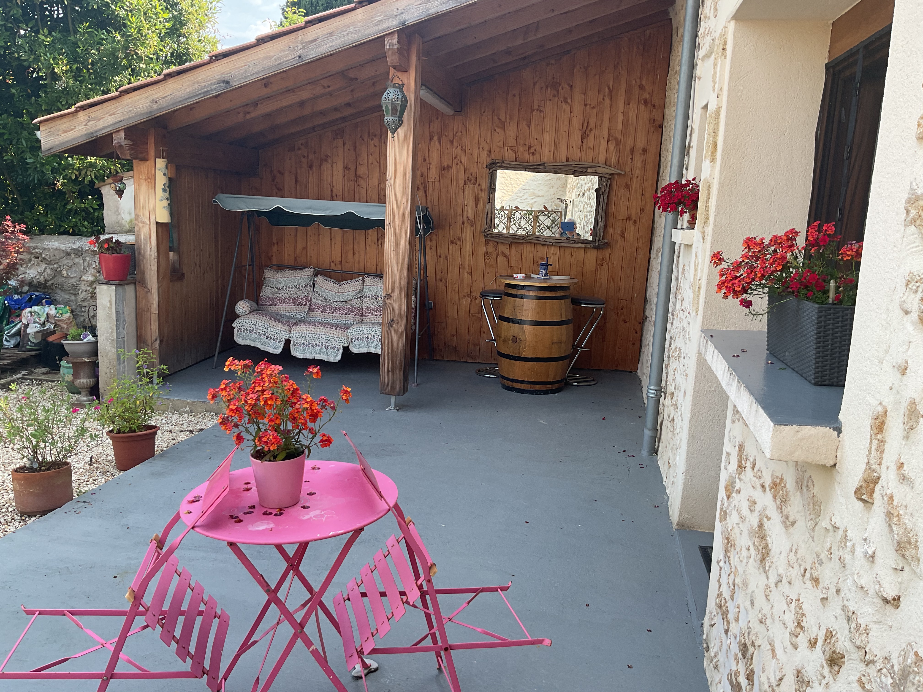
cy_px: 346
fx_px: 773
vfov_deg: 48.2
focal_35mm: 29
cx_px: 462
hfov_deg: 61.7
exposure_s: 1/277
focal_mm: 3
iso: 16
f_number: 1.8
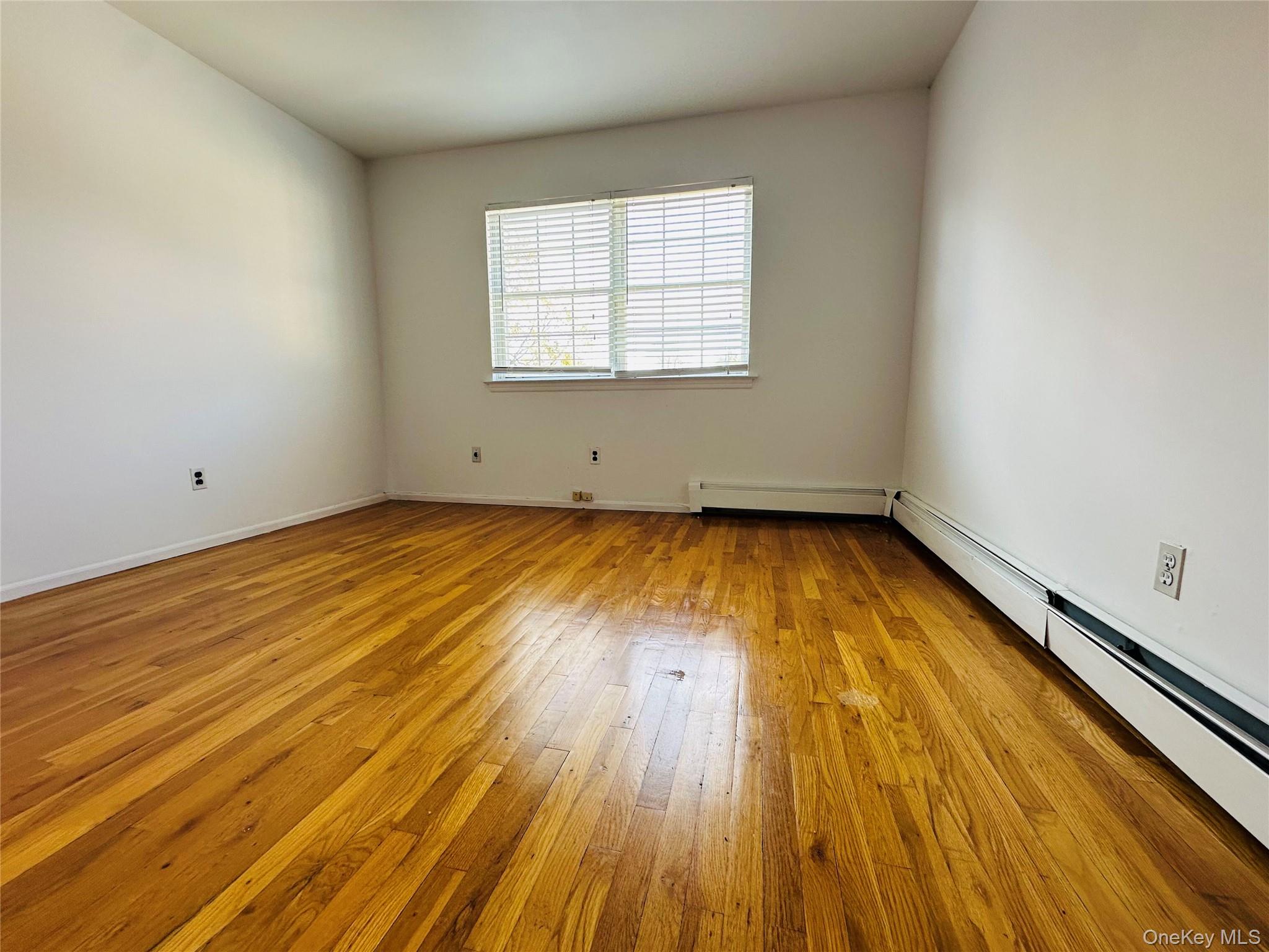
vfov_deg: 85.7
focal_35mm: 14
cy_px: 476
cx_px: 634
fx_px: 513
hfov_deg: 102.1
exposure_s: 1/99
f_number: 2.2
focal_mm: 2.22
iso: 80
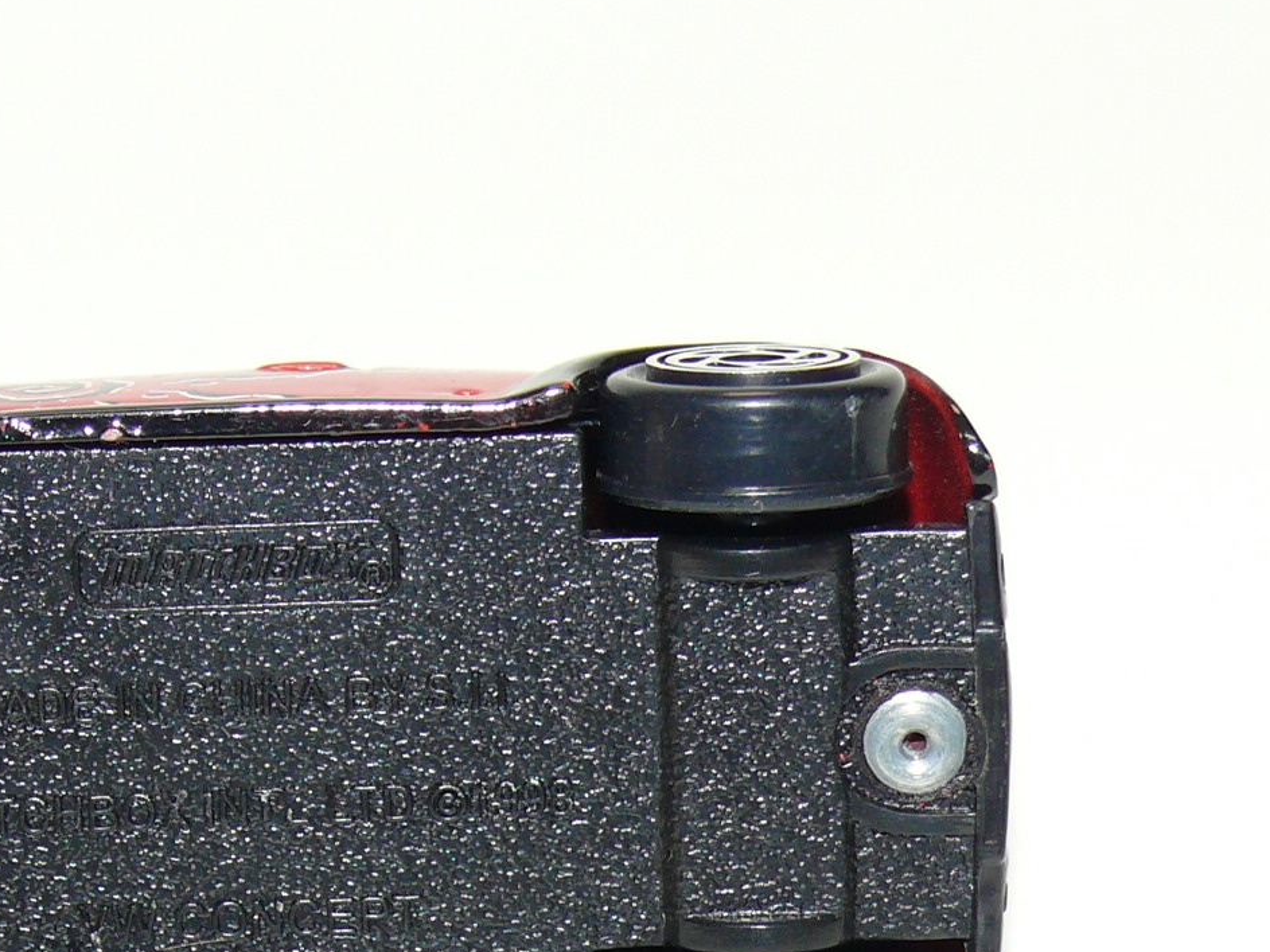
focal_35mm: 178
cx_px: 242
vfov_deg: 8.3
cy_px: 765
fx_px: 6531
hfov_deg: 11.1
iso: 100
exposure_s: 1/30
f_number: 4
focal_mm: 13.7
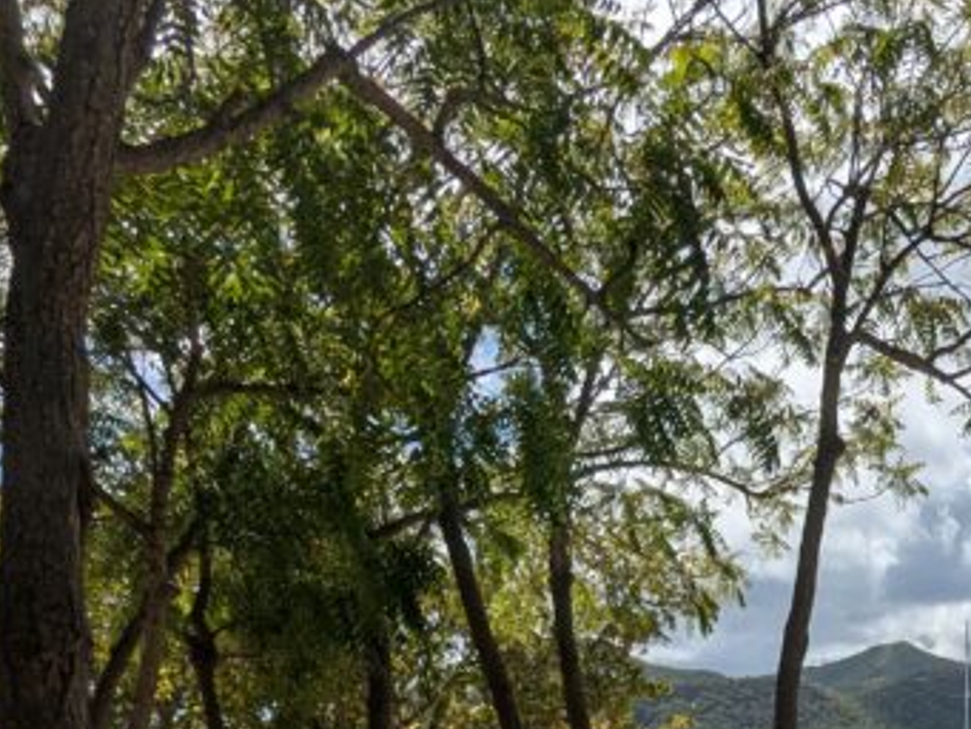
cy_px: 903
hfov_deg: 37.5
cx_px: 840
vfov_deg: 26.5
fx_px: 1347
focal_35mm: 48
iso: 44
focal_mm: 2.35
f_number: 2.2
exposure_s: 1/3205
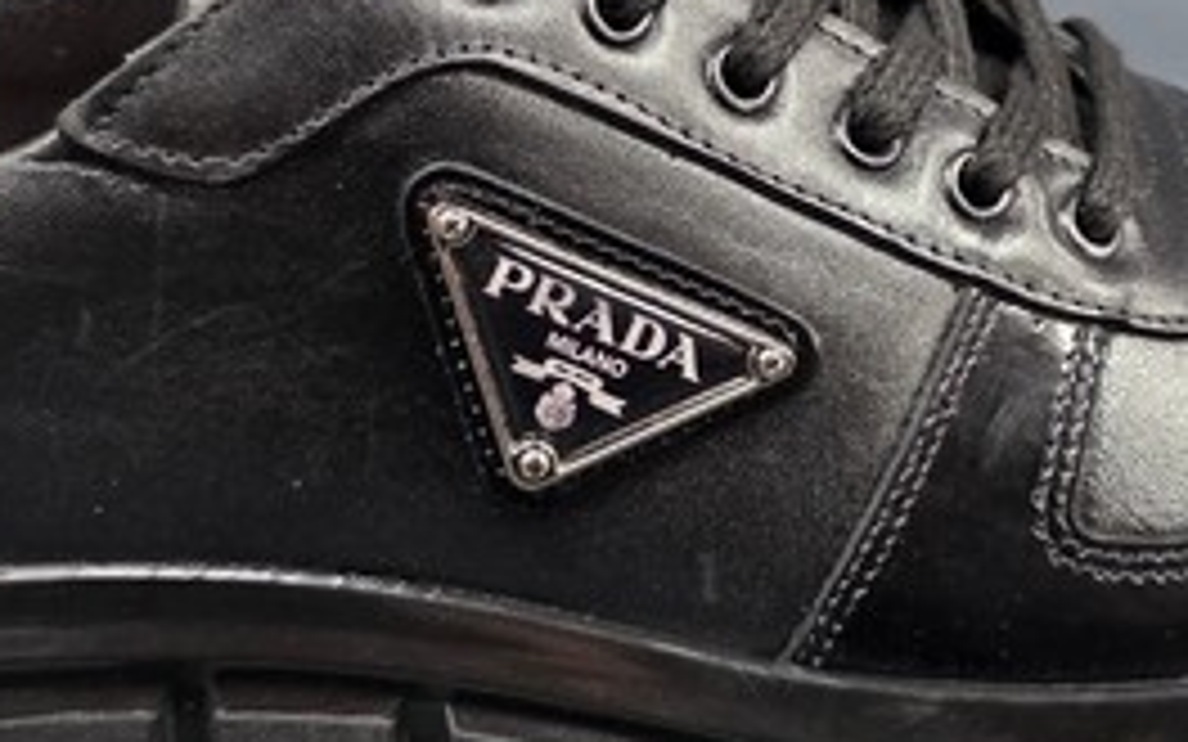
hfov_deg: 27.8
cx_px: 734
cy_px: 139
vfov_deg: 17.5
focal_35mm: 74
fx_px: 2396
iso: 400
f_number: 1.7
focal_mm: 6.3
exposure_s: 1/100
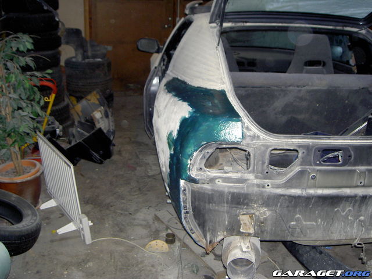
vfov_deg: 36.8
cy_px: 140
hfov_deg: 47.9
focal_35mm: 39
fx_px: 419
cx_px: 186
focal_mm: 8
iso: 100
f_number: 2.8
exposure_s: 1/60
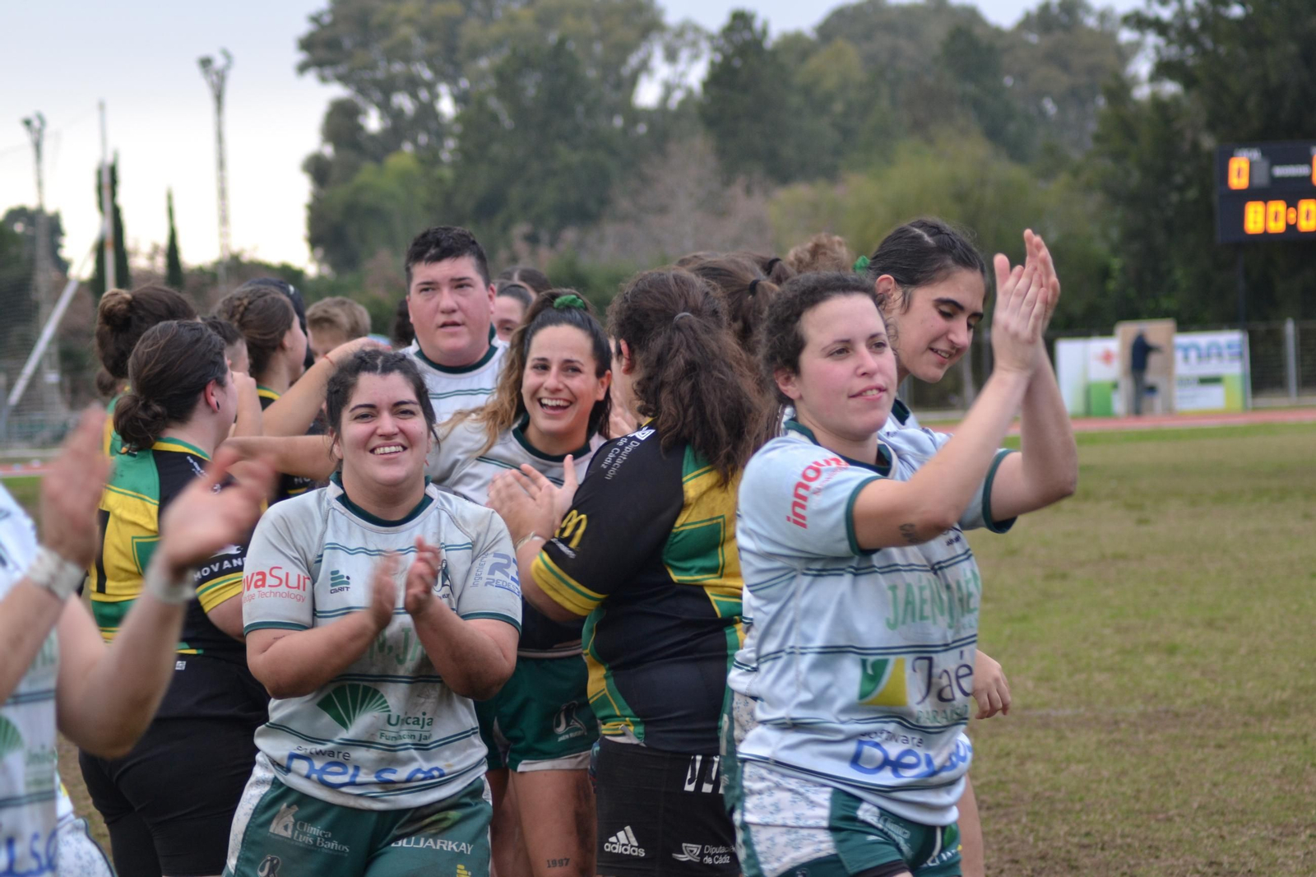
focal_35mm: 112
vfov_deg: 12.2
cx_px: 658
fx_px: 4111
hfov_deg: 18.2
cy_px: 438
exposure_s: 1/125
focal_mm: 75
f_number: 4
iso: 360
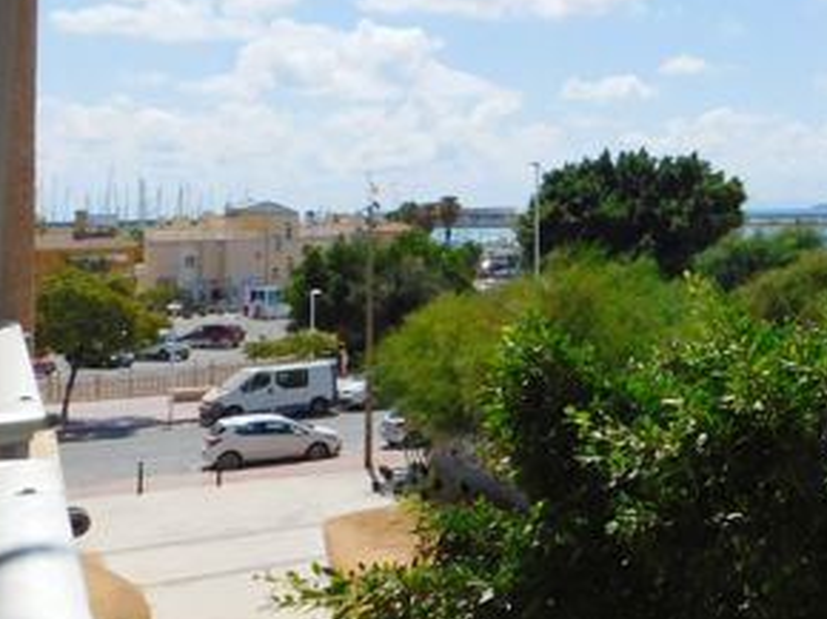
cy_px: 114
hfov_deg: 30.4
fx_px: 1337
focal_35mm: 56
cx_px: 934
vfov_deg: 25.6
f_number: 6
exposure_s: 1/800
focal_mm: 4
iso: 125
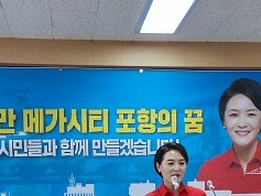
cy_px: 219
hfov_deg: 31.2
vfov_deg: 22.3
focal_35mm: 62
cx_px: 137
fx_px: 468
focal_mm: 5.4
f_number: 1.8
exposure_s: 1/120
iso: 80
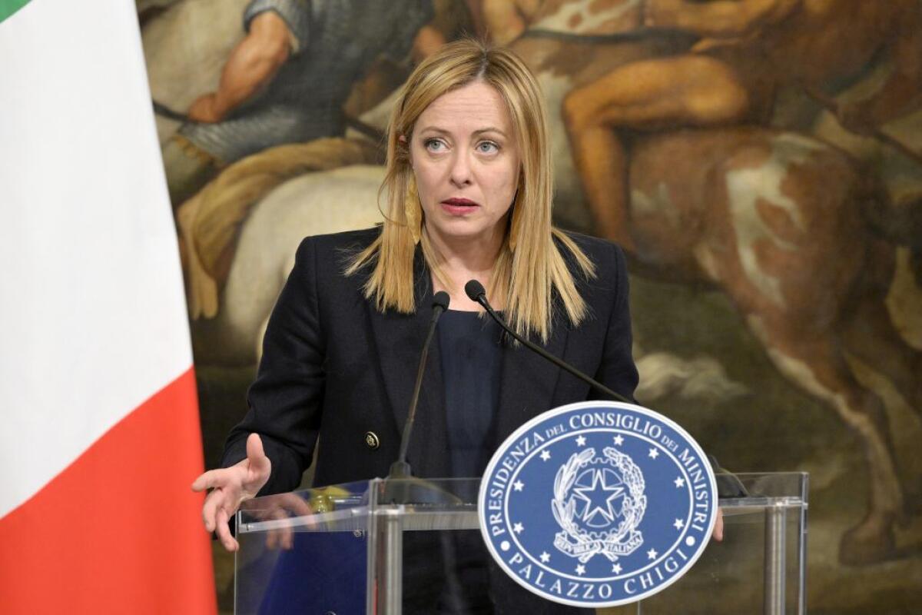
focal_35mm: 180
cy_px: 308
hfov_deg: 11.4
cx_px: 461
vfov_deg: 7.6
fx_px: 4610
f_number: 5
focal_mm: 180
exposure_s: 1/400
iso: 3200
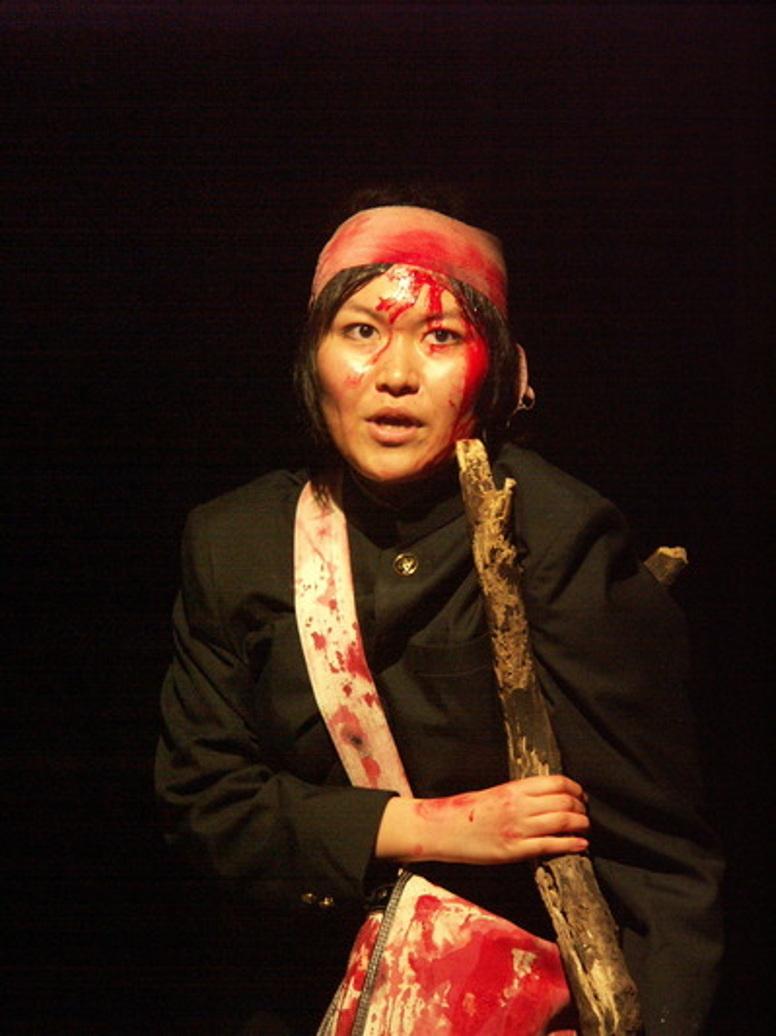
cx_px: 388
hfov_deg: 7.4
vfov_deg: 9.9
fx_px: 5985
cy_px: 518
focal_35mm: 200
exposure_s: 1/80
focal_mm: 50.8
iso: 400
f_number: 3.5
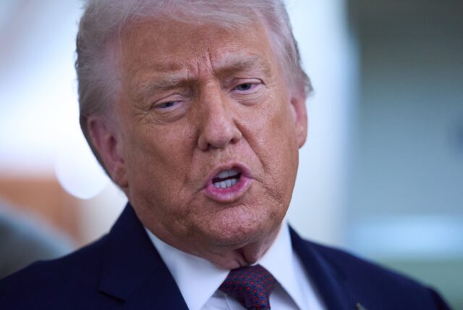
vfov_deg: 6.1
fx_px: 2896
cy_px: 155
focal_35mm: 225
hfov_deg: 9.1
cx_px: 232
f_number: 2
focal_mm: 150
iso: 4000
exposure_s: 1/200
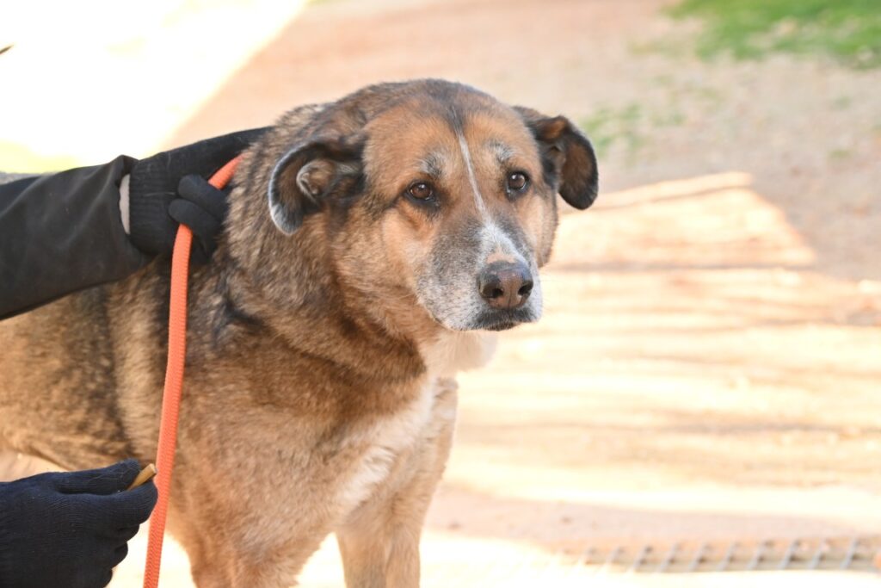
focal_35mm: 129
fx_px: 3157
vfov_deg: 10.6
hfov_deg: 15.9
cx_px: 440
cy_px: 294
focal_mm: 86
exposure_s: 1/200
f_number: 6.3
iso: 720
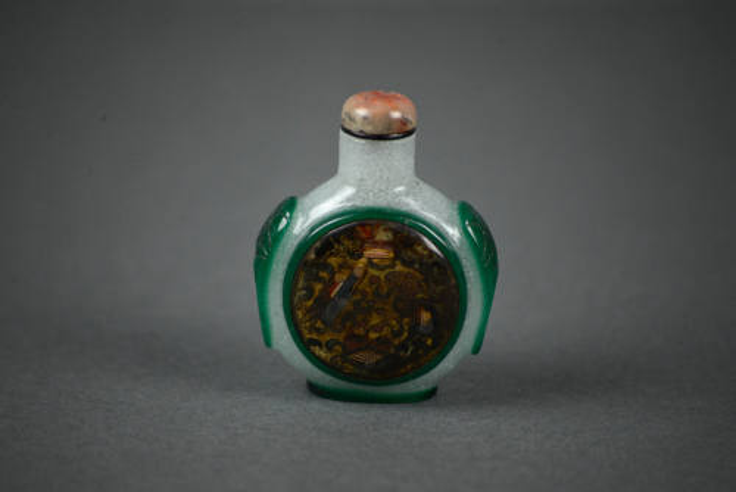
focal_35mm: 300
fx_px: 6137
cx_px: 368
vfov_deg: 4.6
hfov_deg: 6.9
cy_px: 246
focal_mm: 300
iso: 1000
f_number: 5.6
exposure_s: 1/100
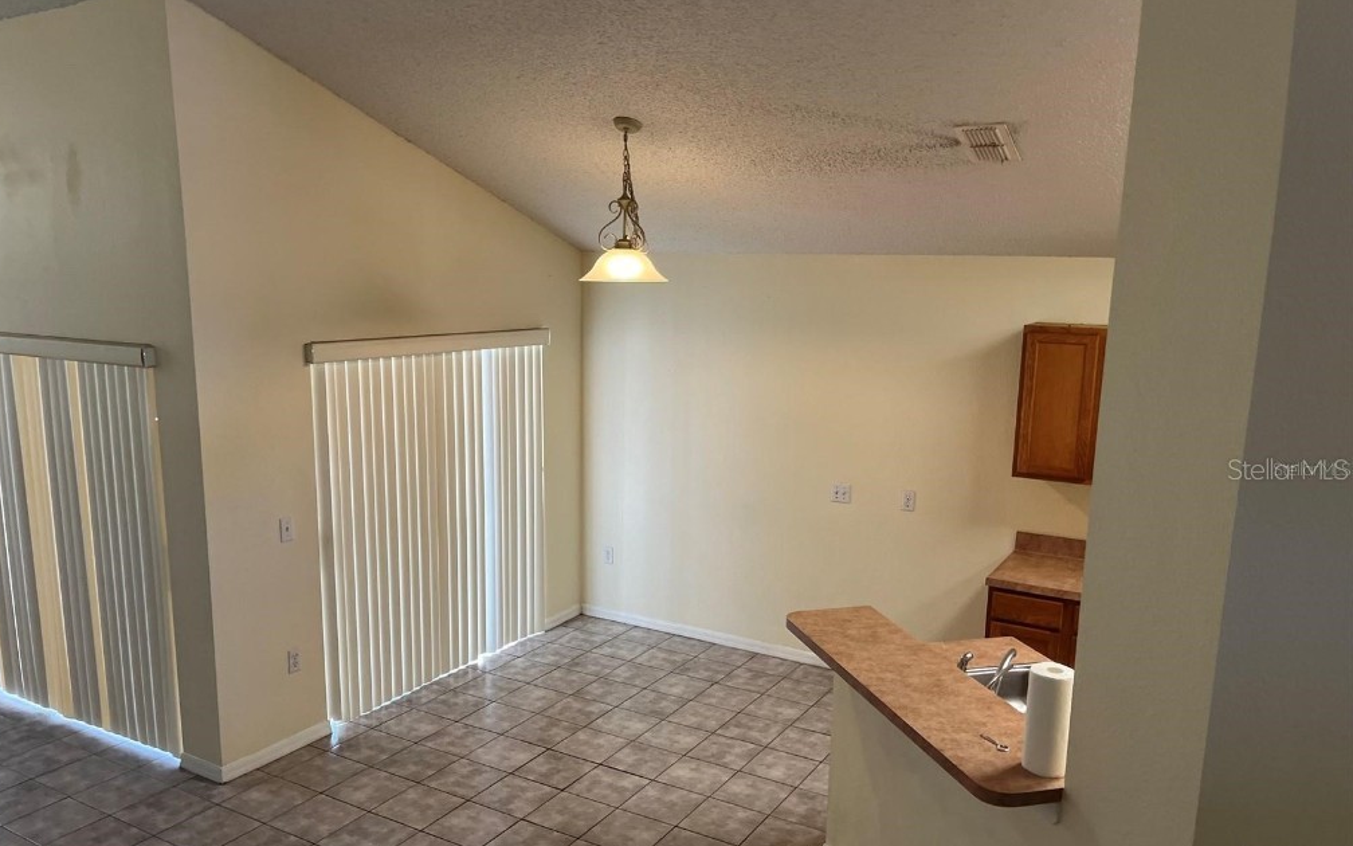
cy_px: 469
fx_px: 1032
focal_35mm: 28
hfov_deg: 66.5
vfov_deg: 44.5
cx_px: 667
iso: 125
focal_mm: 5.1
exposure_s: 1/120
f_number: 1.6
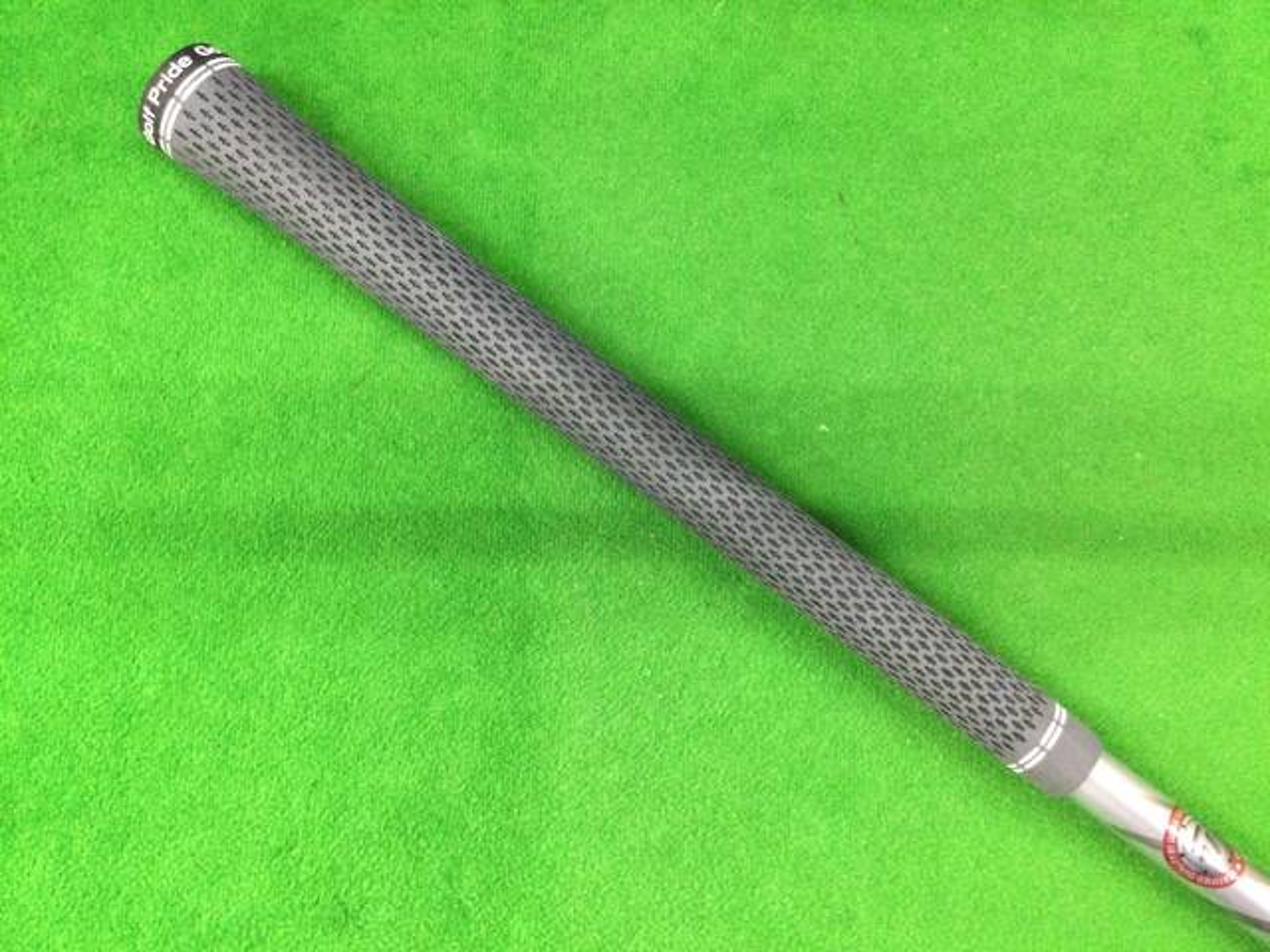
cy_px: 476
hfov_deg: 58.4
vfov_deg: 45.4
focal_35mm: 31
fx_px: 1137
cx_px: 635
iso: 200
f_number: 2.4
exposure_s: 1/30
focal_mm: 3.3
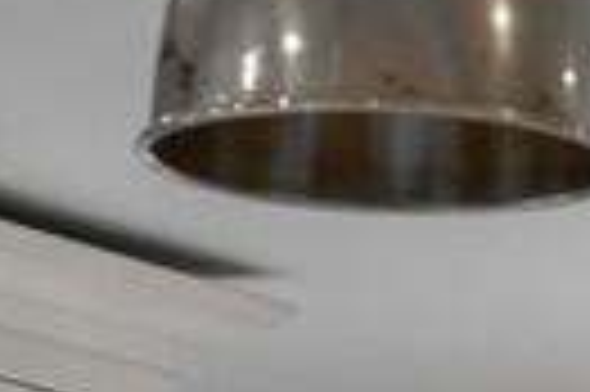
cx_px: 1495
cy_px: 1395
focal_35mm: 390
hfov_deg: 5.1
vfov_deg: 3.4
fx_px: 6384
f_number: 10
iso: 400
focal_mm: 50
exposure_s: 1/1.25
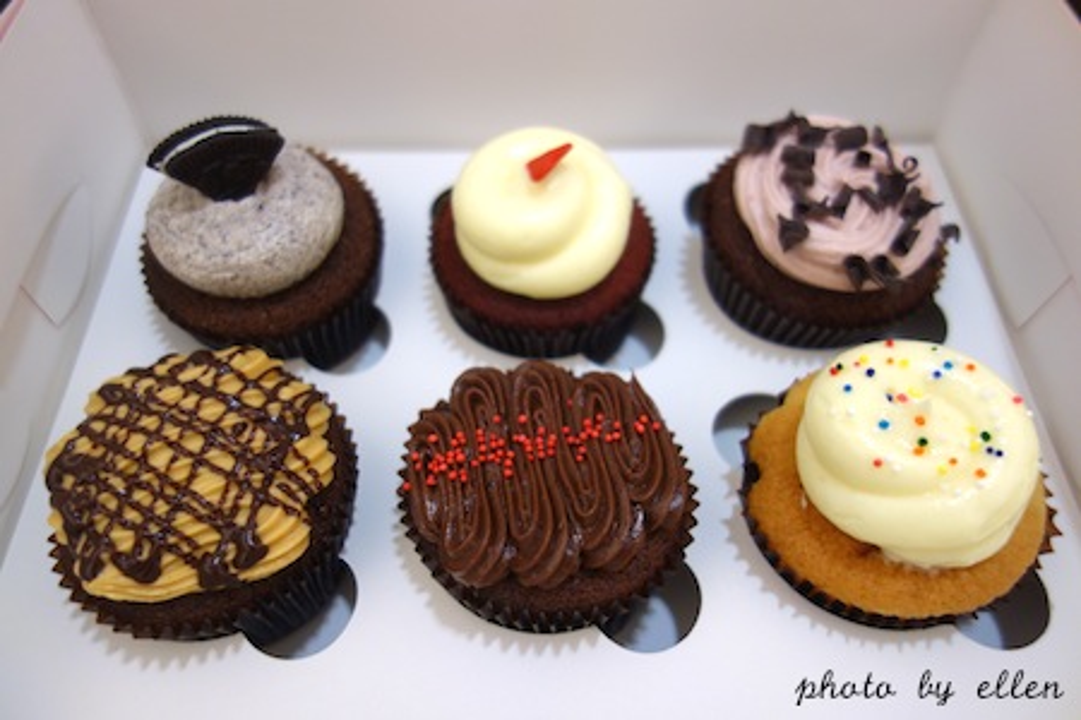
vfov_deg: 46.4
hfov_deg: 65.5
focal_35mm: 28
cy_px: 360
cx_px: 540
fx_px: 841
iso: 125
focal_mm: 10.4
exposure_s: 1/60
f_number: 1.8
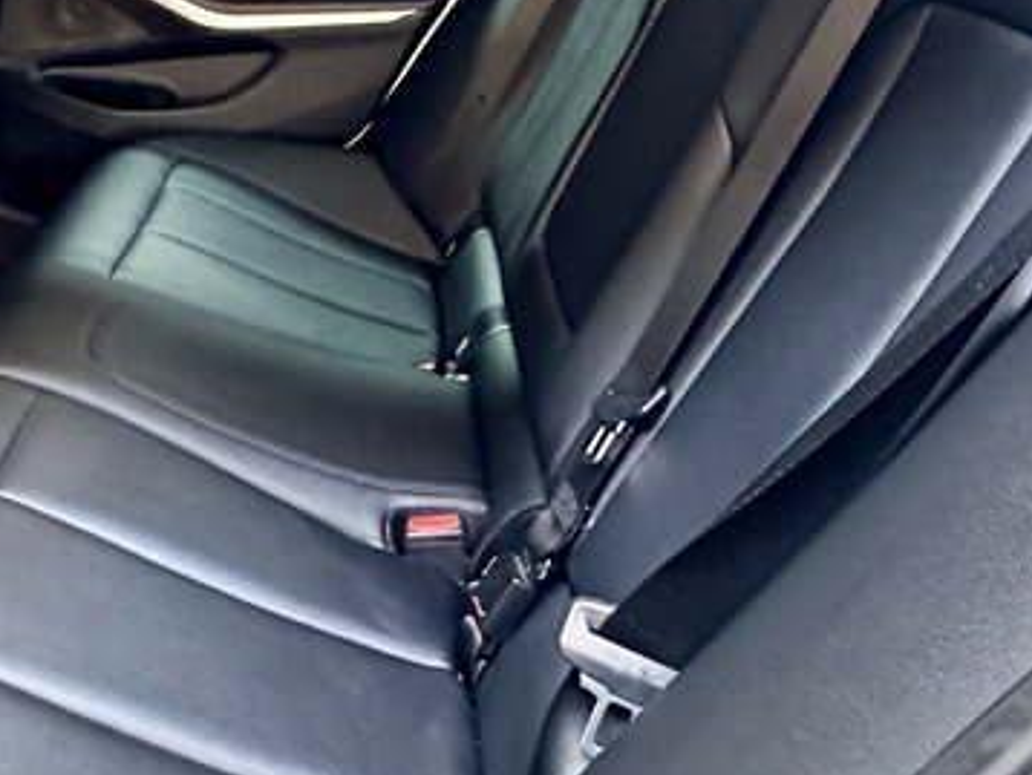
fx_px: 1193
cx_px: 320
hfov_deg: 45.8
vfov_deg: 35.3
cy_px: 210
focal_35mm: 40
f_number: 2.2
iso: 1250
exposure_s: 1/52
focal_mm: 2.22
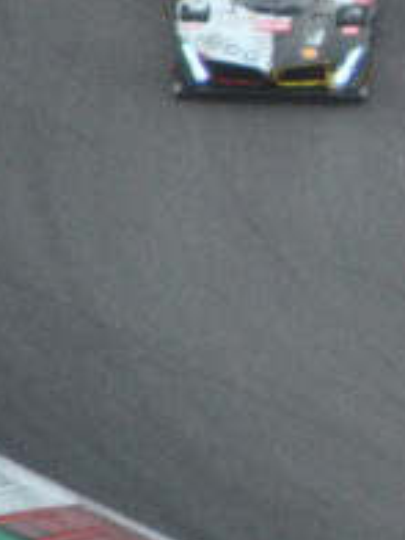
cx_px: 821
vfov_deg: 1.3
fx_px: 23587
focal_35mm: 1512
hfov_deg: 1.0
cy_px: -29
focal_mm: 200
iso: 360
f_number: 5.6
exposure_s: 1/500
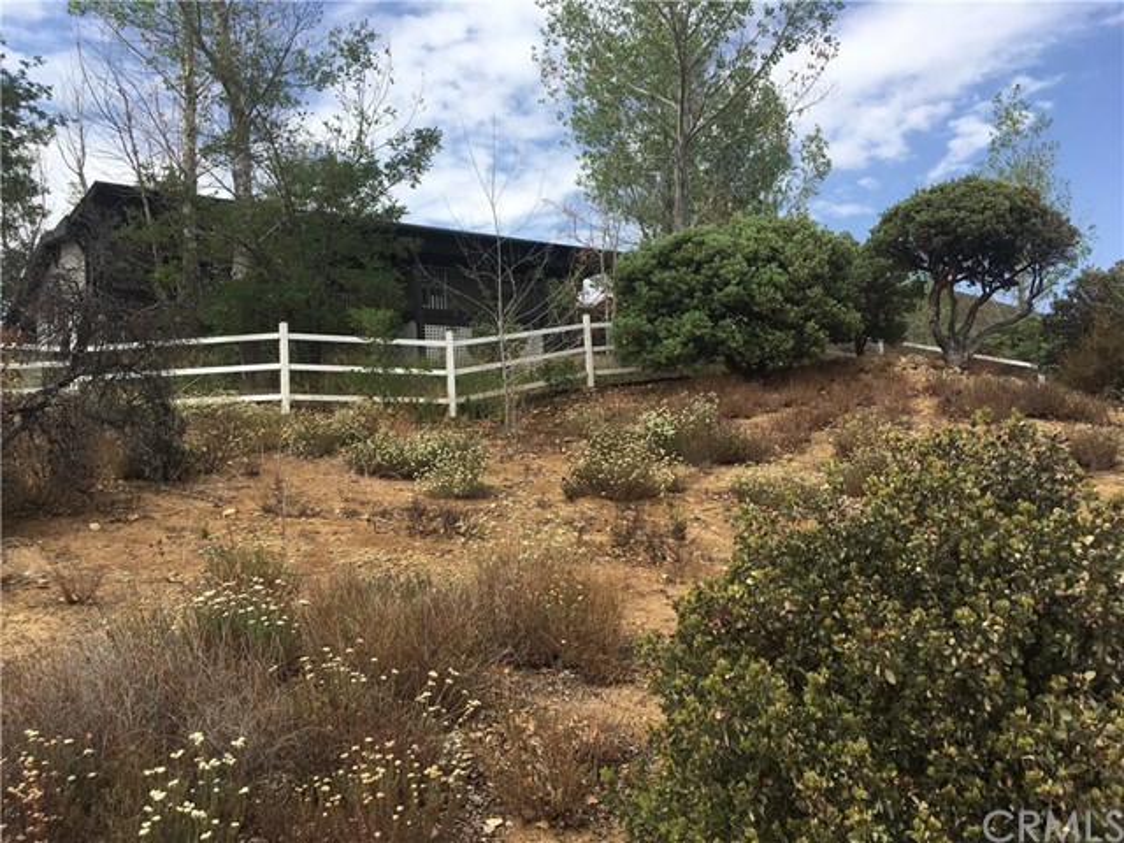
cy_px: 422
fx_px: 942
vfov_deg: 48.2
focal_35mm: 29
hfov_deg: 61.7
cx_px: 562
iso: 25
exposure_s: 1/1425
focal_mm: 4.15
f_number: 2.2
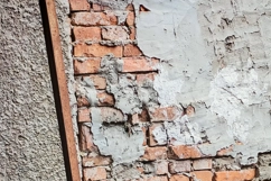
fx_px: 880
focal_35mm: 117
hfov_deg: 17.5
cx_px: 161
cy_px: 168
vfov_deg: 11.6
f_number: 1.9
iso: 320
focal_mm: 6.12
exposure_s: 1/100
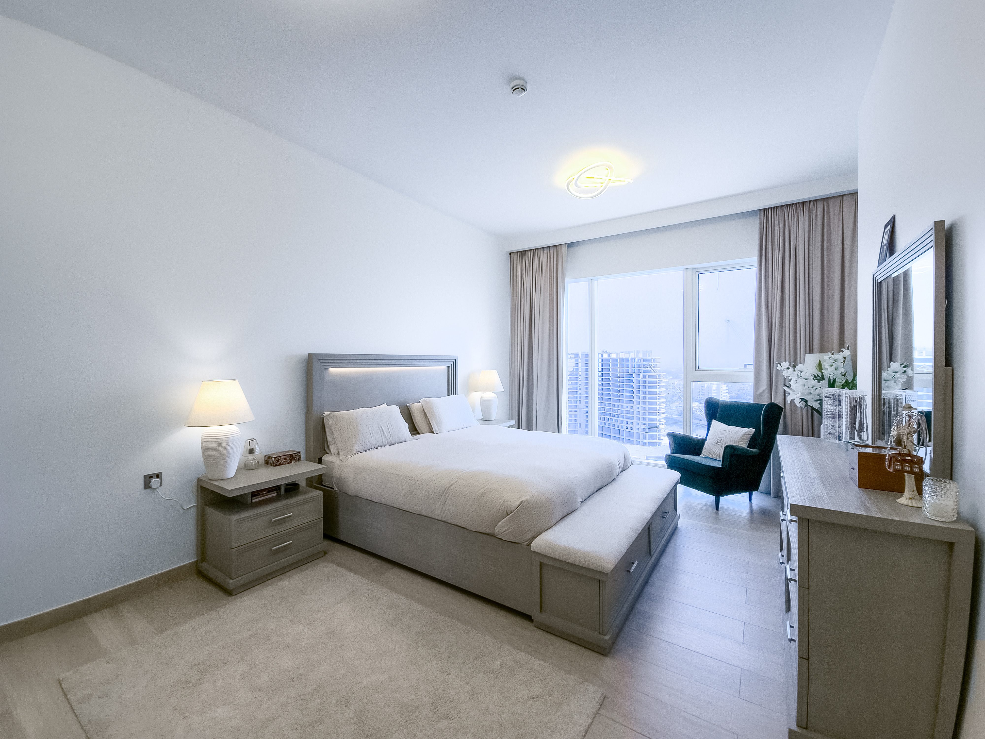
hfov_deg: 106.2
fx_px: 370
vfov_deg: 89.9
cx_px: 492
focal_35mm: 13
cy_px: 370
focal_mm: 2.2
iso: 64
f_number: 2.2
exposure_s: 1/160
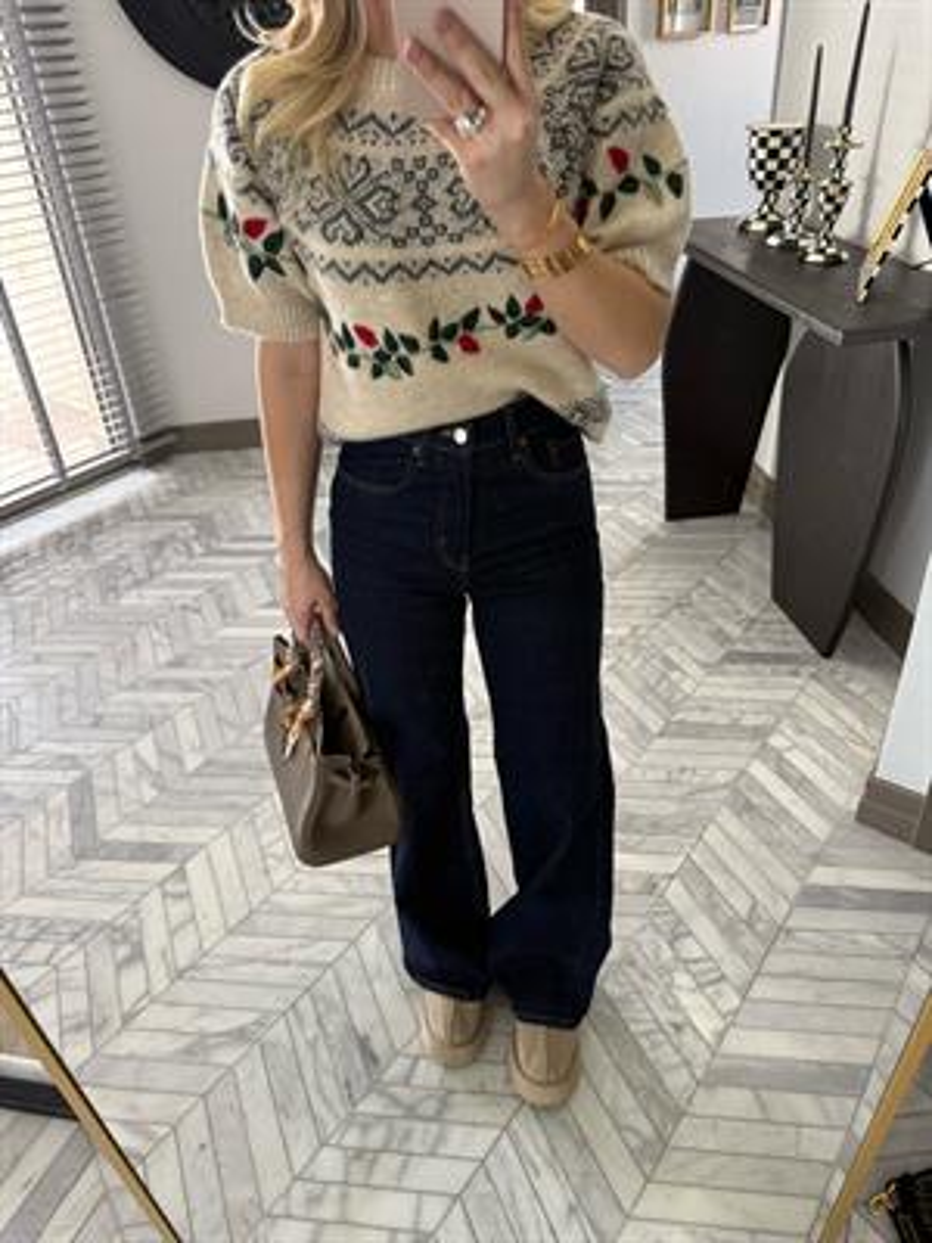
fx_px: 862
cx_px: 466
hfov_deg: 56.8
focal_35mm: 24
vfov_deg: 71.6
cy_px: 622
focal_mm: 6.76
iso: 200
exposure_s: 1/62
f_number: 1.78
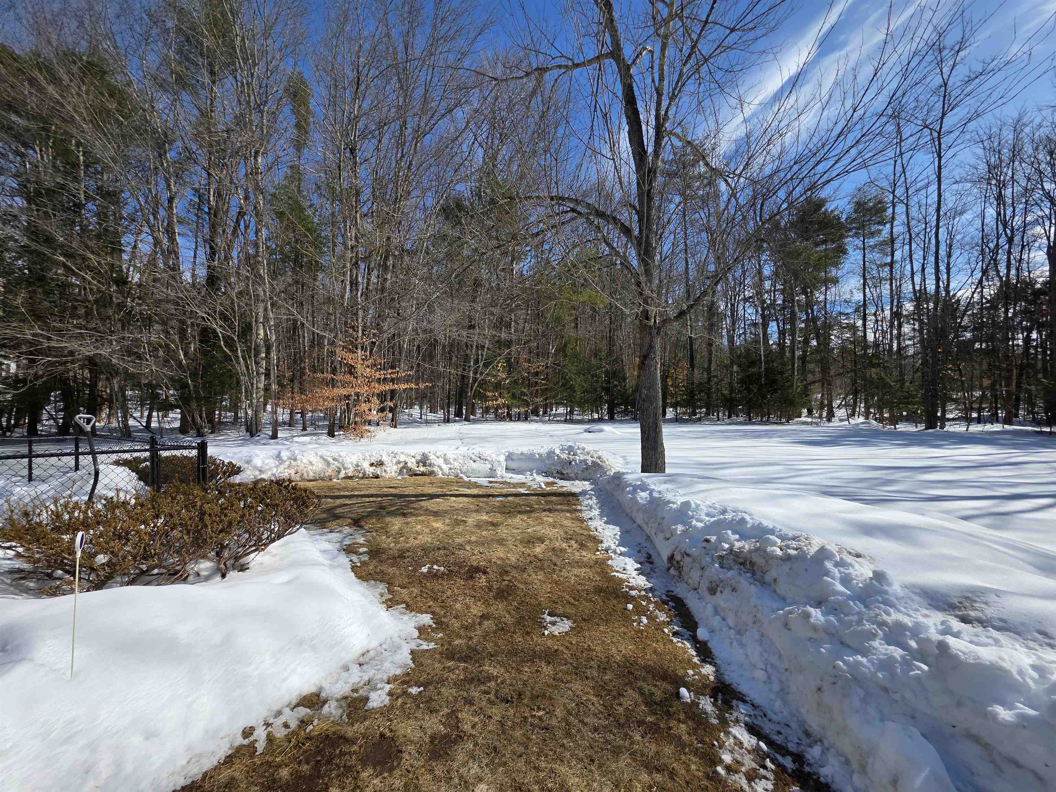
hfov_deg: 106.2
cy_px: 396
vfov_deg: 89.9
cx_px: 528
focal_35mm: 13
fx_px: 397
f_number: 1.9
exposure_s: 1/2607
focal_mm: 2.2
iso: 40
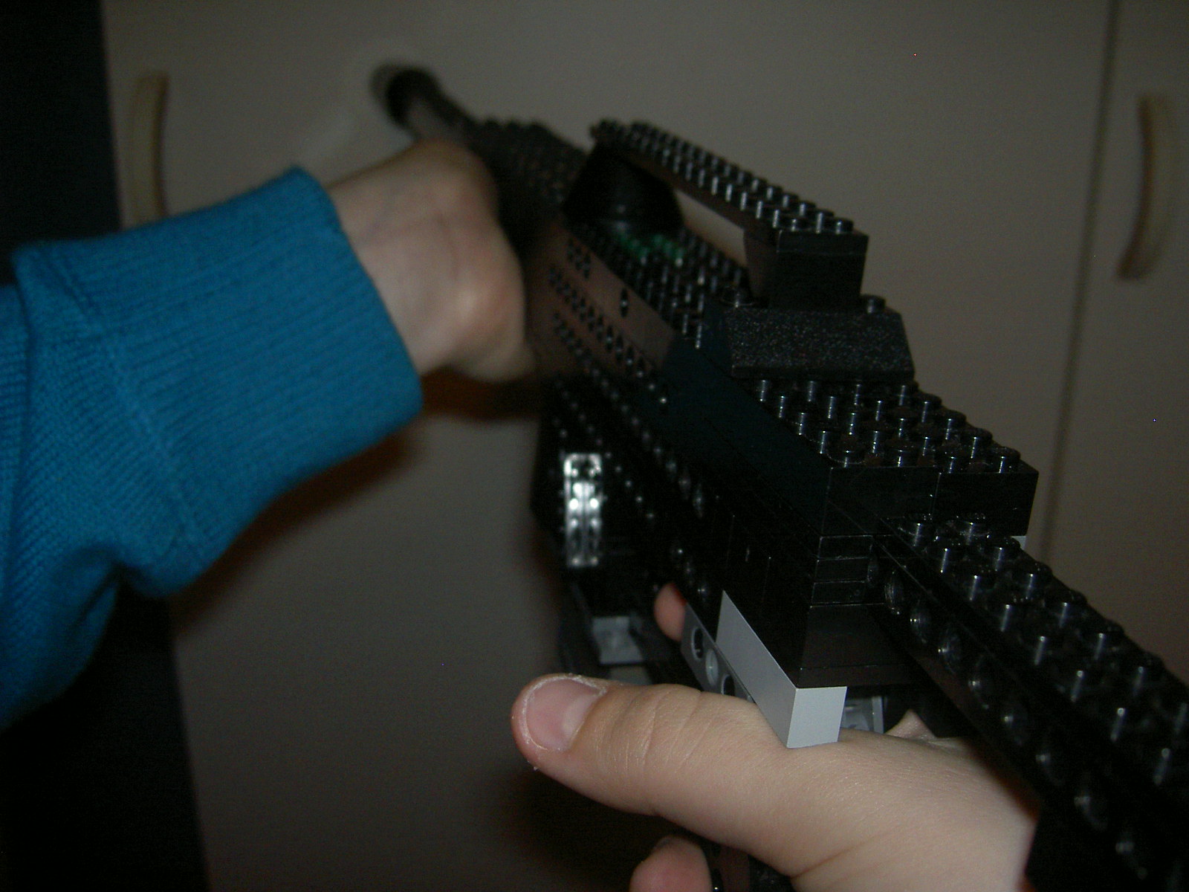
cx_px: 594
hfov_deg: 47.9
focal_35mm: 39
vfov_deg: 36.8
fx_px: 1340
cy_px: 446
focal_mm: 8
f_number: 2.8
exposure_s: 1/59.5
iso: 100
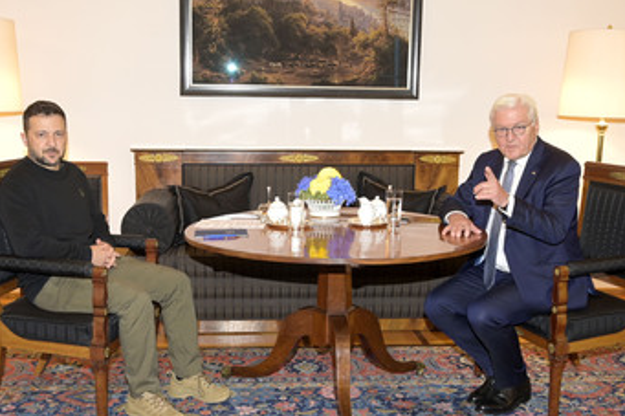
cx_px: 309
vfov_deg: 35.9
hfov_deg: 51.9
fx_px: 642
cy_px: 225
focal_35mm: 37
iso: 2500
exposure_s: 1/60
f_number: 9
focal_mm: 28
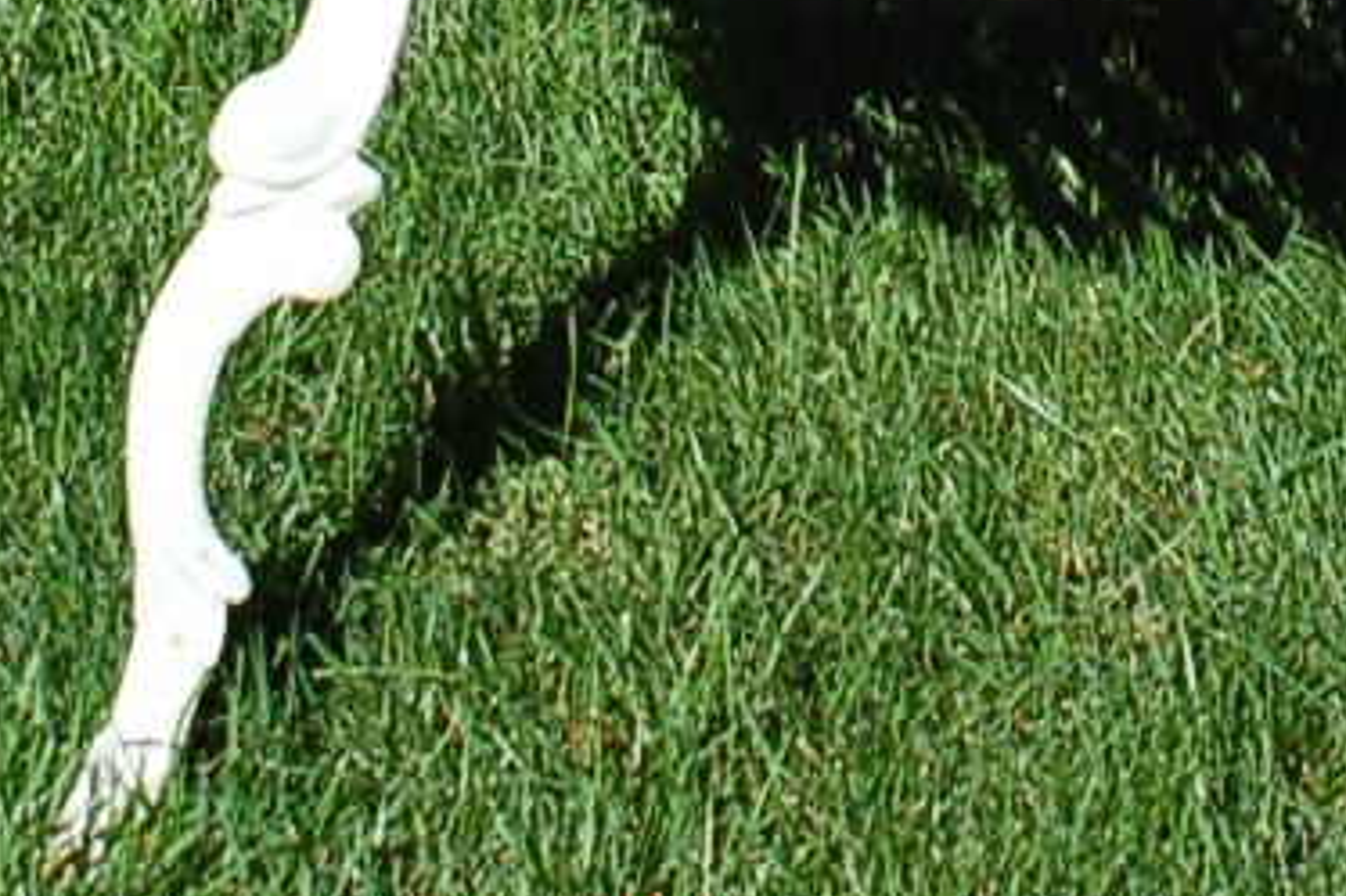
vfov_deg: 7.9
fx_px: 6316
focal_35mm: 169
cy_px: -504
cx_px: 1015
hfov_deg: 12.1
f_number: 10
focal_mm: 28
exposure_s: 1/400
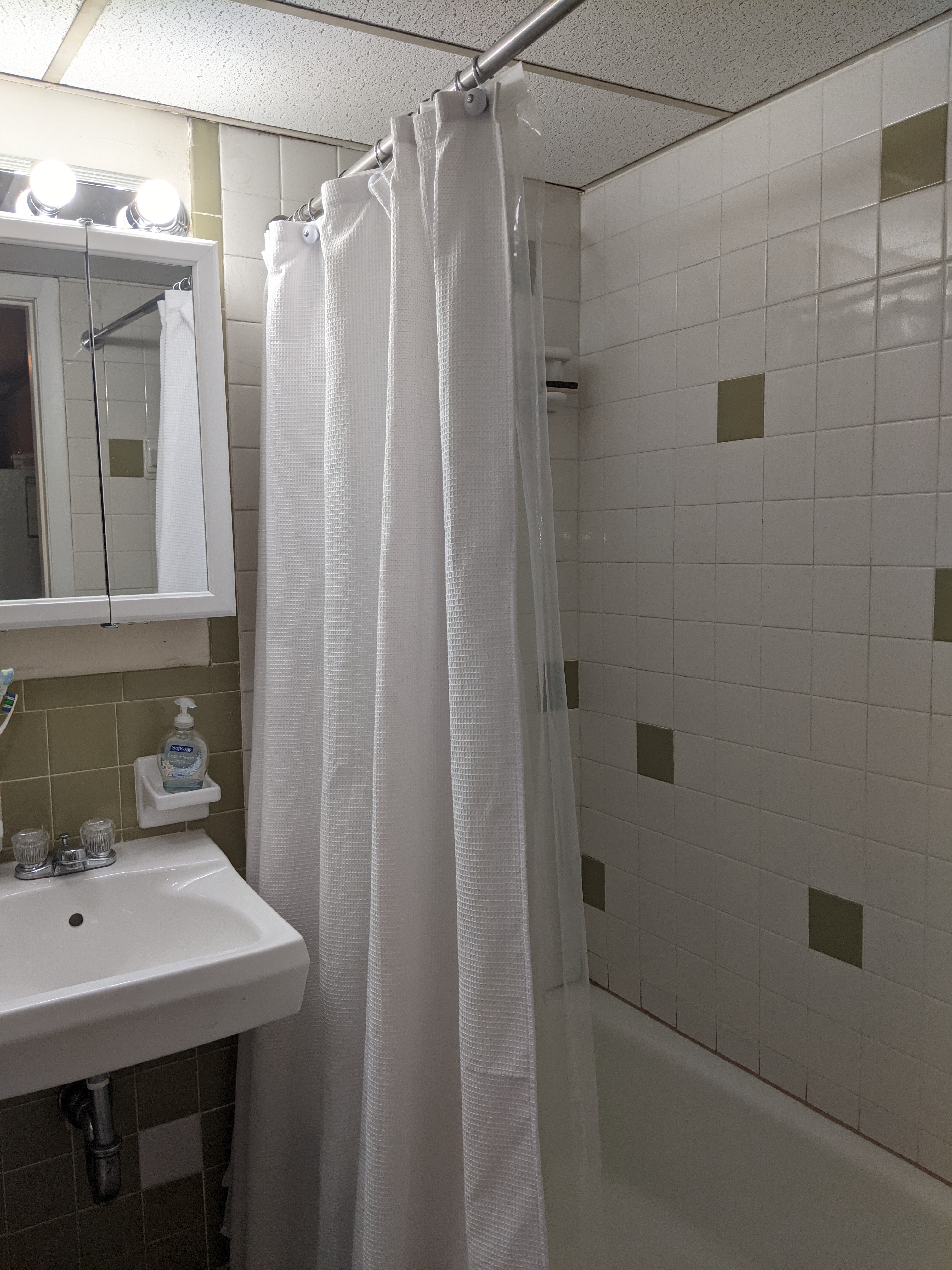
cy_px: 635
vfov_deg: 65.3
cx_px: 476
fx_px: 990
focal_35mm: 27
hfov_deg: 51.4
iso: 31
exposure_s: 1/125
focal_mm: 4.44
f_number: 1.8
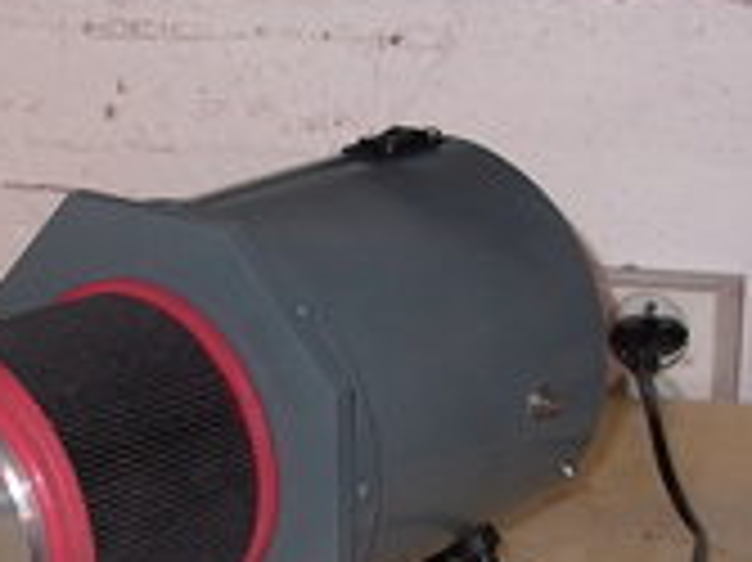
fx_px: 1975
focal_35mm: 91
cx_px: 153
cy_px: 360
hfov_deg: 21.3
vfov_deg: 16.2
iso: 100
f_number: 2.13
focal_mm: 8.19
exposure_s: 1/64.2
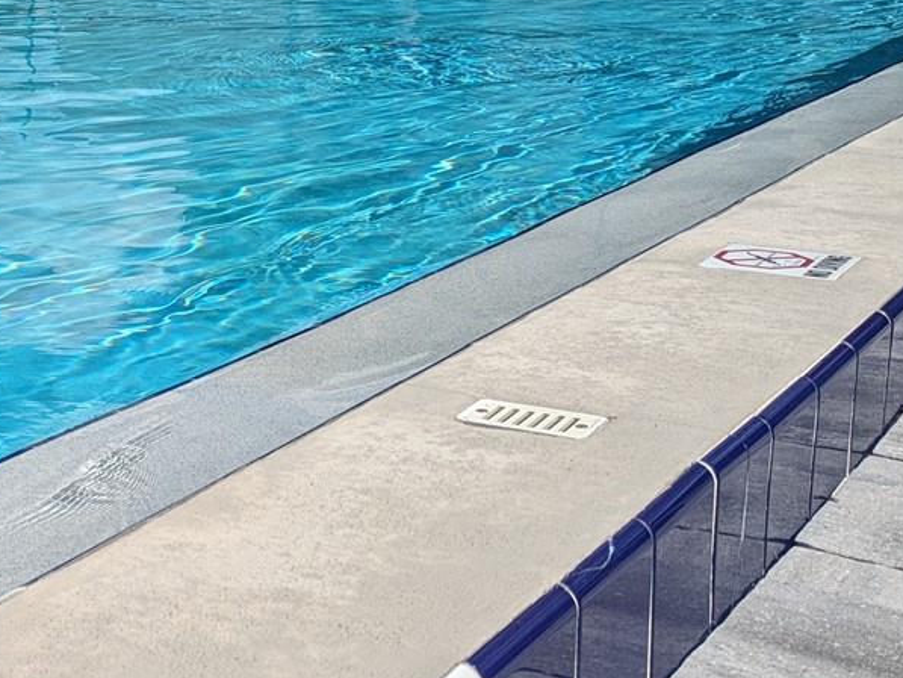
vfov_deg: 21.9
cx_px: -72
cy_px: 244
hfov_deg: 26.8
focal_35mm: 67
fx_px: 1748
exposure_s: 1/4184
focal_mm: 5.43
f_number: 1.89
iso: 46
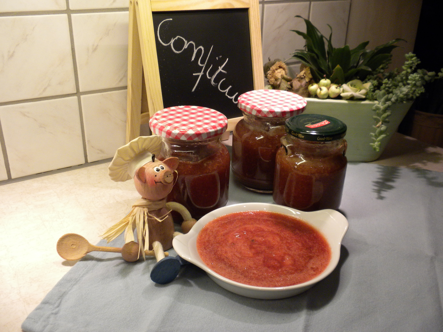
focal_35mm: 37
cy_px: 166
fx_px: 474
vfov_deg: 38.7
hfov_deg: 50.1
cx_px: 222
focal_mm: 6.6
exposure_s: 1/54
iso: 243
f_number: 3.5
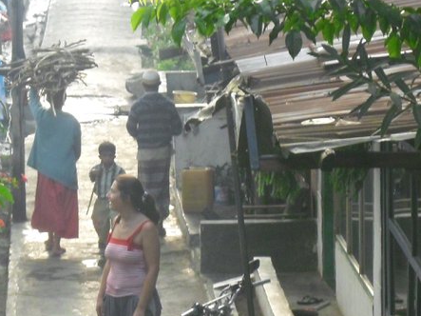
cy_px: 247
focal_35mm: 204
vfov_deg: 7.3
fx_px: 2480
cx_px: 163
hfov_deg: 9.7
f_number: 5.2
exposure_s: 1/100
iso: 400
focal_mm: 18.6
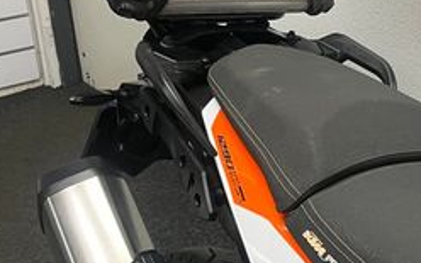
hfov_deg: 28.3
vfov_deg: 18.3
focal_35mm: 71
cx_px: 341
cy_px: 139
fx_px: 815
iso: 64
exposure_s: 1/50
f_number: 1.6
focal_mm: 5.1
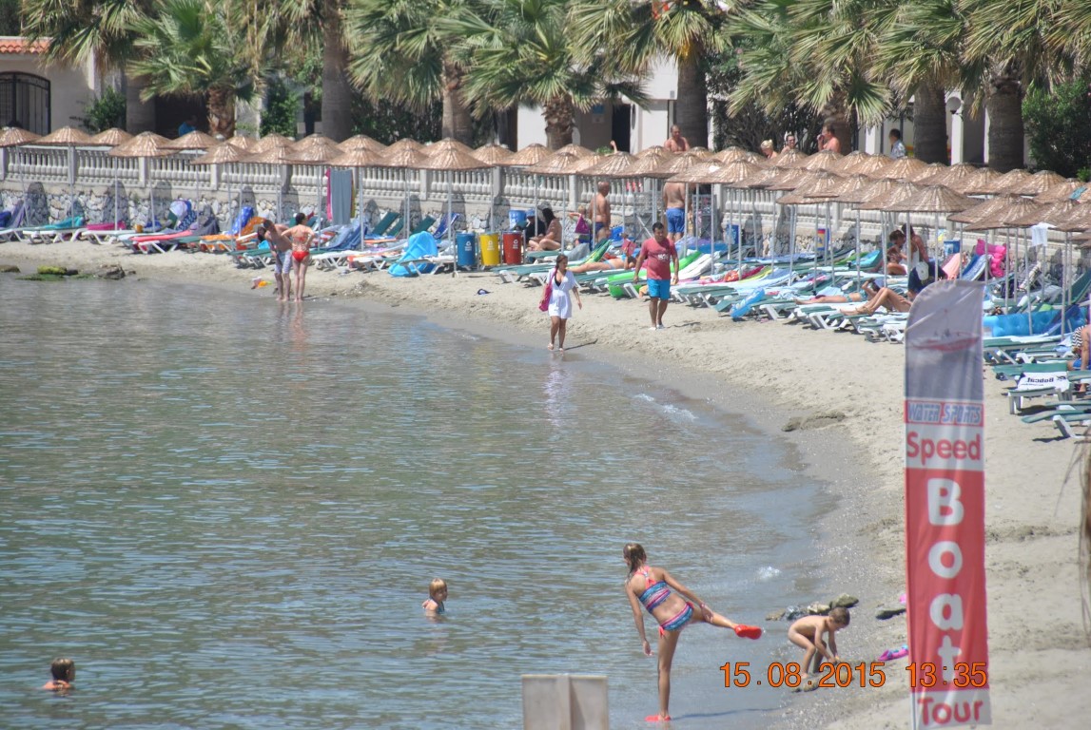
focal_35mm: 300
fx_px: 9103
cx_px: 546
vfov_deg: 4.6
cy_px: 365
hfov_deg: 6.9
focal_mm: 200
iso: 200
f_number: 5.6
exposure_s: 1/800
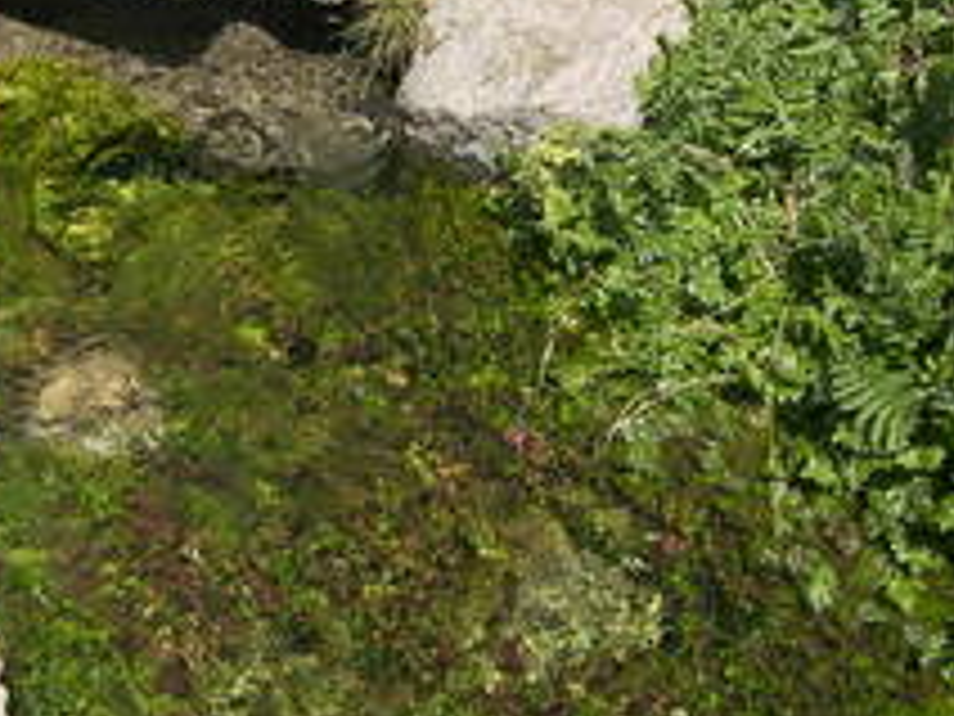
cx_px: 160
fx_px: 1902
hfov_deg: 27.5
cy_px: 252
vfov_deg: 21.2
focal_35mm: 69
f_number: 3.2
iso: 50
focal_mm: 8.5
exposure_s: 1/800
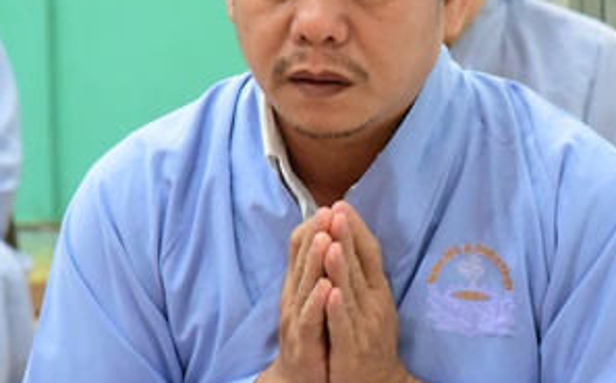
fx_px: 4495
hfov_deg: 7.8
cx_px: 458
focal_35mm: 268
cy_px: 124
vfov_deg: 4.9
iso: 12800
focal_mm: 120
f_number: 8
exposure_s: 1/80
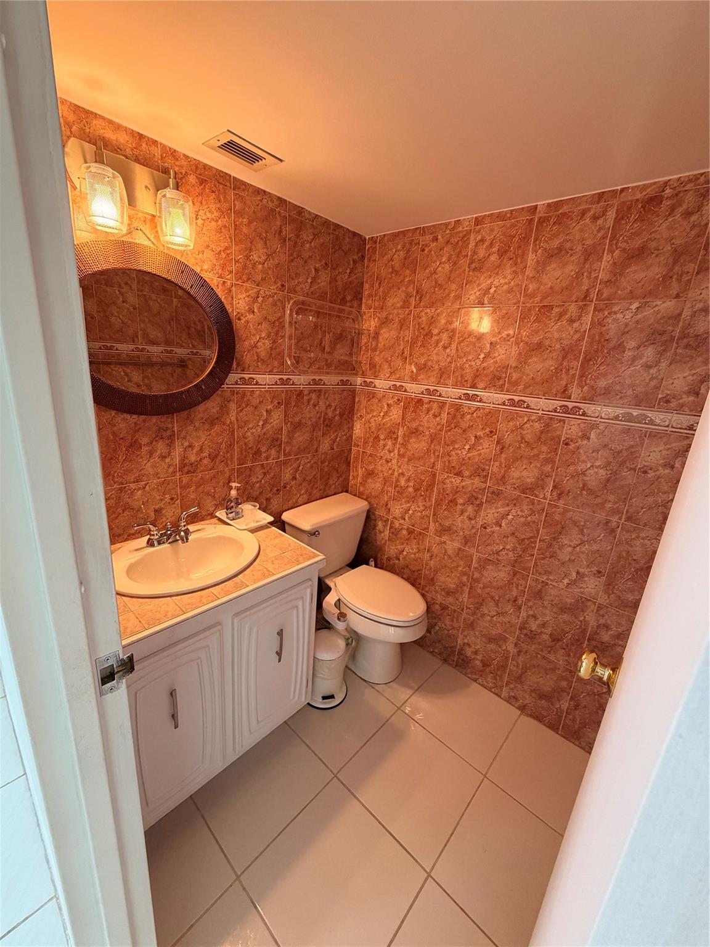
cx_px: 355
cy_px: 474
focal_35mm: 14
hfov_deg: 85.7
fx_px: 383
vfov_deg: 102.1
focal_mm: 2.22
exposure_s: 1/120
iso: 320
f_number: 2.2
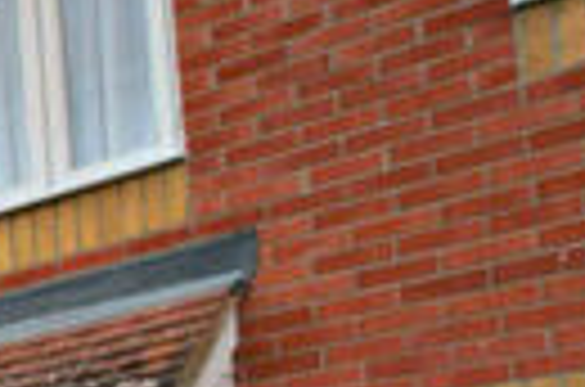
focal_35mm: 81
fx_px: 1313
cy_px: 634
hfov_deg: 14.0
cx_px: -904
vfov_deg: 15.1
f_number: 8
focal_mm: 10
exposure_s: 1/250
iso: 280
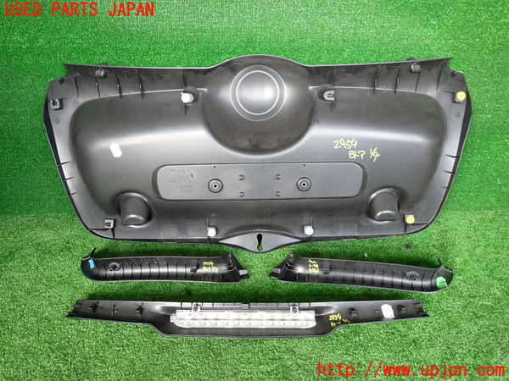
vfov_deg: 54.9
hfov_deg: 69.4
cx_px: 254
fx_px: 368
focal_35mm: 25
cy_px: 190
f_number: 2
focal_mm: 4.5
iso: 200
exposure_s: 1/100
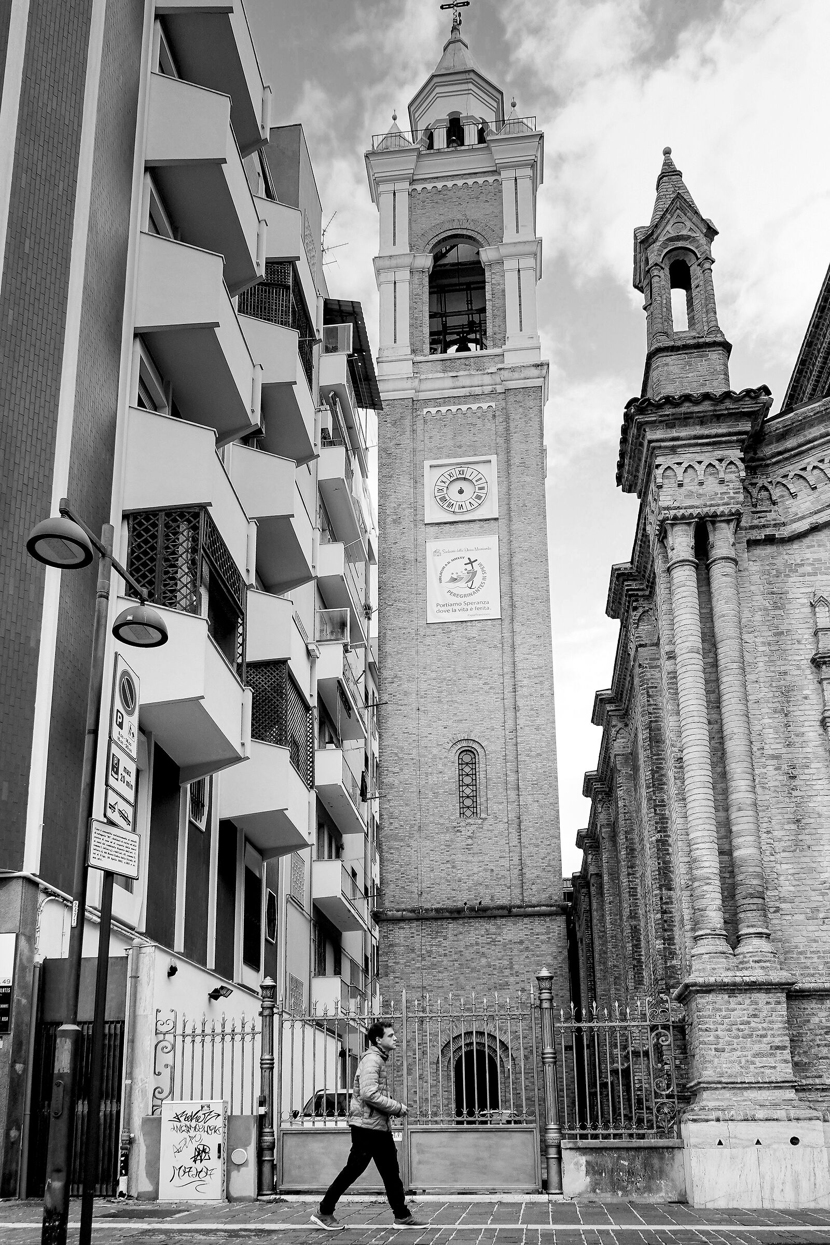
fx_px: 830
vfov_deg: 73.7
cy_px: 622
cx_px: 415
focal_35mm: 24
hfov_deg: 53.1
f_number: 4
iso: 125
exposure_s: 1/400
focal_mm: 9.4
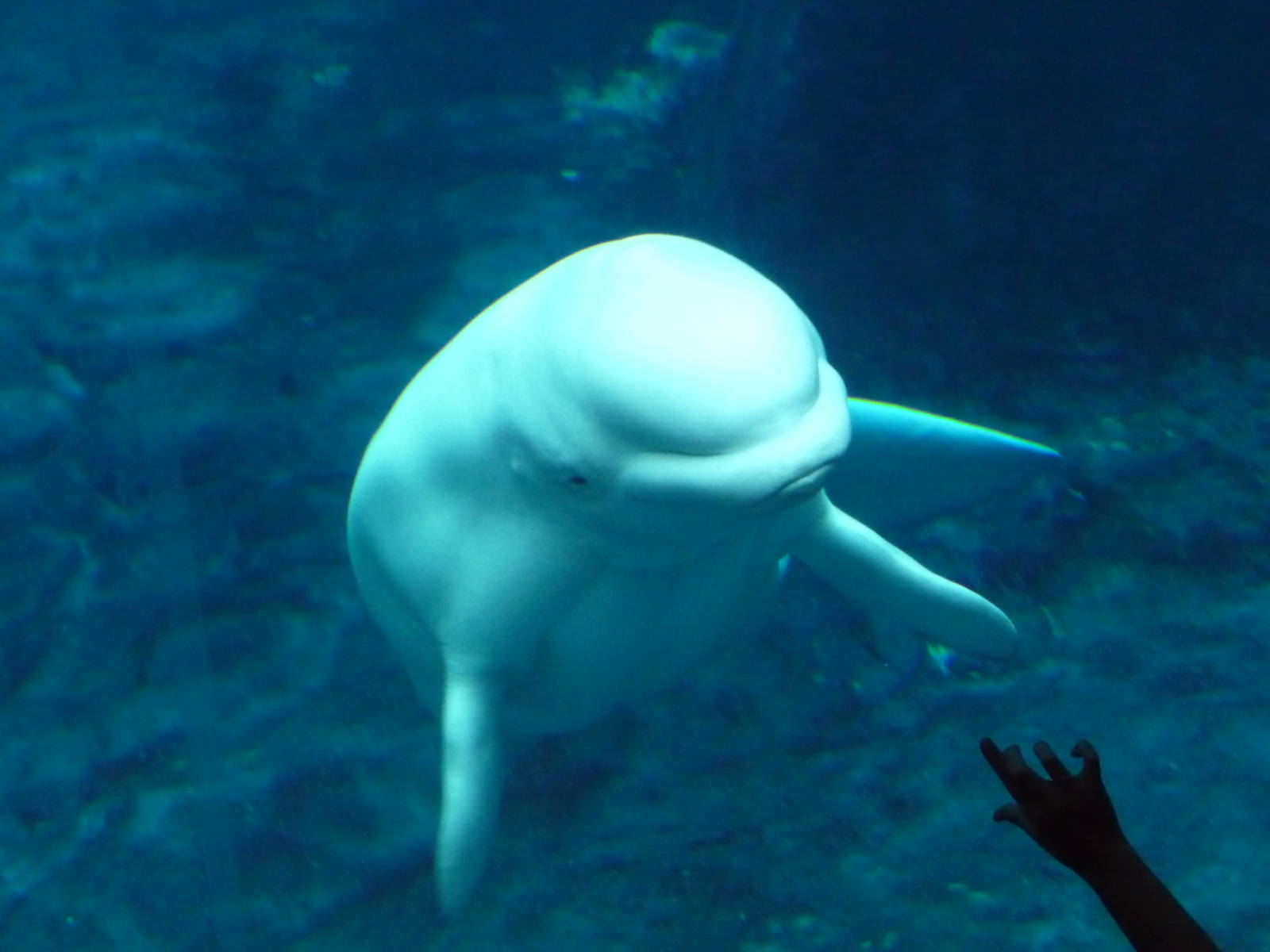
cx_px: 635
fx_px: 4109
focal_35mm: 112
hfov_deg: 17.6
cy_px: 476
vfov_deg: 13.2
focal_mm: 19.1
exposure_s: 1/60
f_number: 4.7
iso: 800
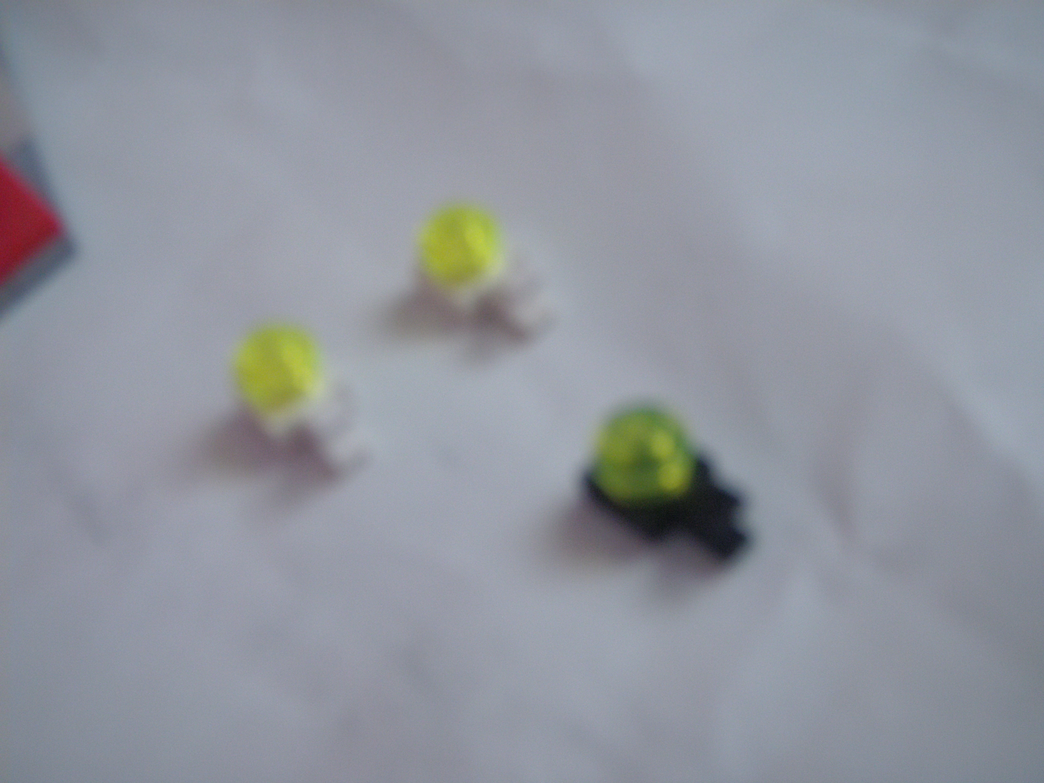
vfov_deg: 28.6
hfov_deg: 37.5
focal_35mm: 51
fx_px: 1538
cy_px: 392
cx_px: 522
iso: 200
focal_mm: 9.13
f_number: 4
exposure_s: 1/4
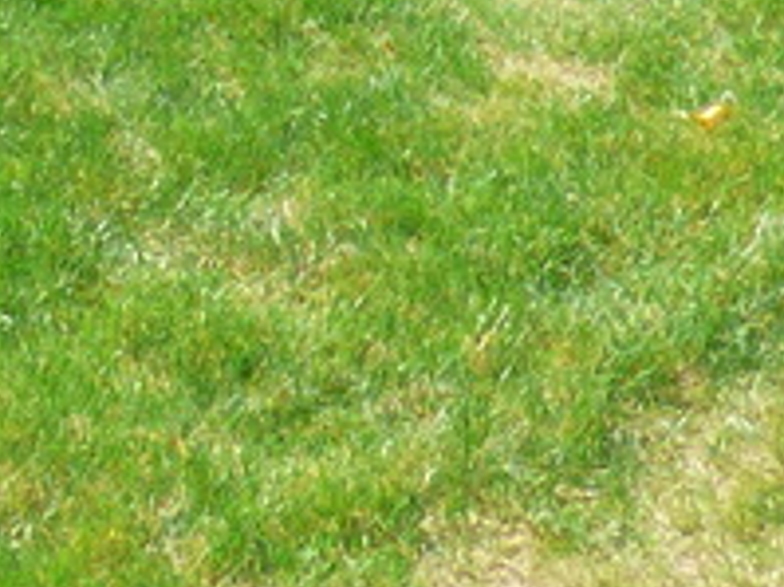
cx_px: 28
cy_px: -989
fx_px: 3282
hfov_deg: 13.5
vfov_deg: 8.9
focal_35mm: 145
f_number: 2.8
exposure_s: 1/500
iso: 100
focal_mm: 3.58
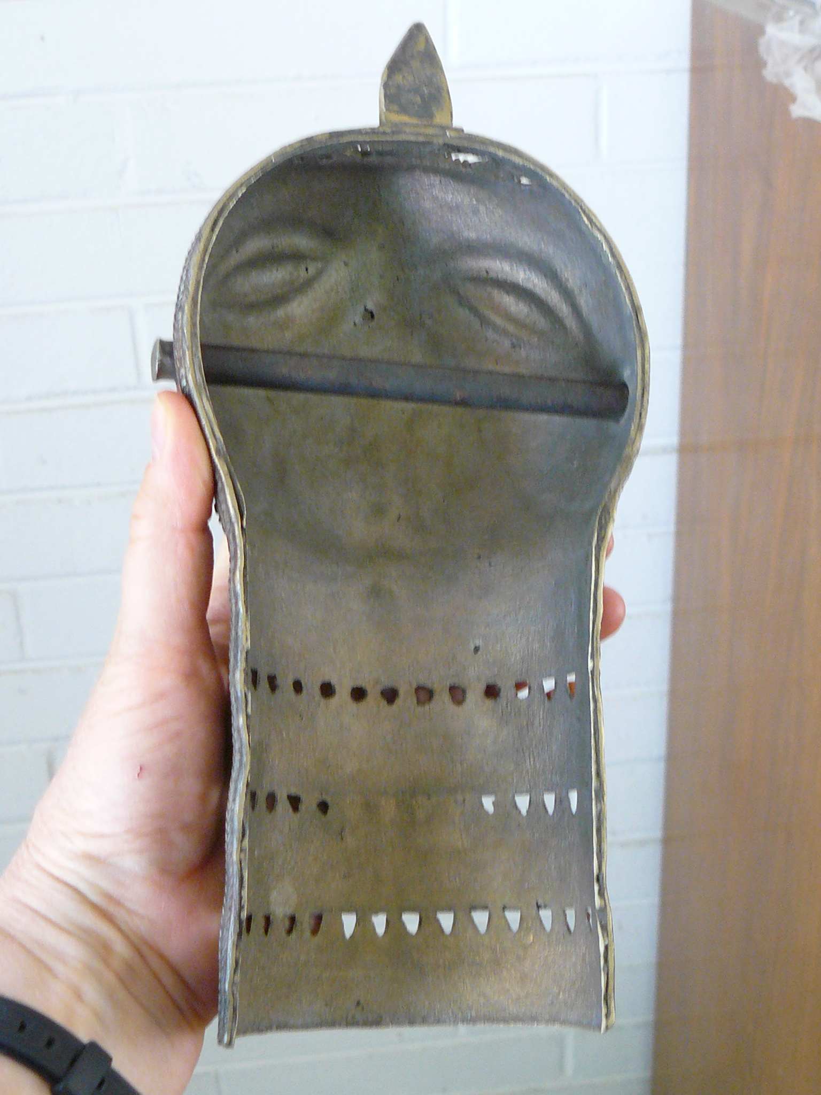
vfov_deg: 38.2
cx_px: 410
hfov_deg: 29.1
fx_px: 1581
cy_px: 548
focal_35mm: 50
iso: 200
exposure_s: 1/30
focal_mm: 6
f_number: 2.8
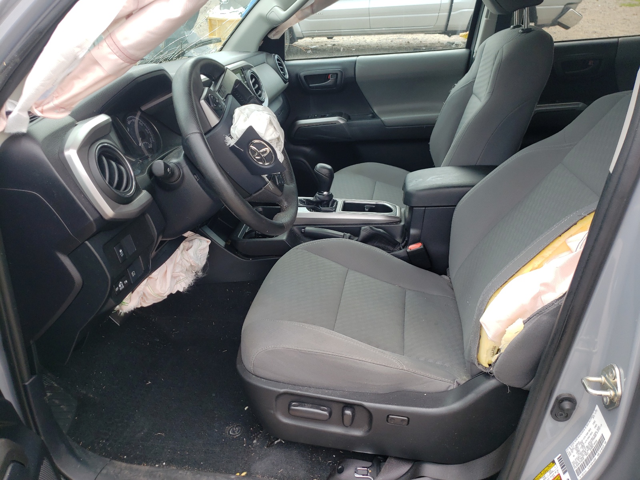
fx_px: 481
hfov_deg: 67.3
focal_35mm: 26
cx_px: 320
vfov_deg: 53.1
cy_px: 240
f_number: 1.5
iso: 50
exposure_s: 1/250
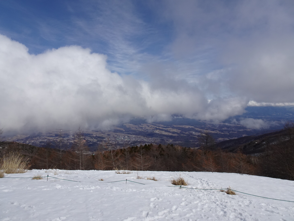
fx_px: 204
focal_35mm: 24
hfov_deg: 71.6
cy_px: 110
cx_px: 147
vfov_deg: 56.8
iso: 80
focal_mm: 4.25
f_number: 3.5
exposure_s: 1/2000
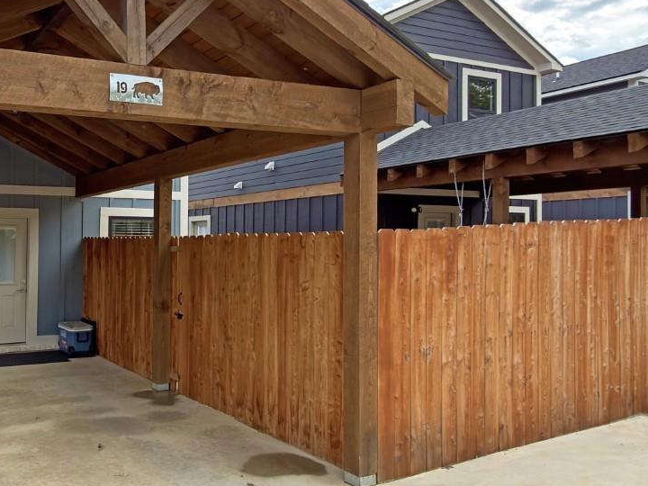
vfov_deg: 49.7
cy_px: 247
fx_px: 524
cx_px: 132
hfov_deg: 58.7
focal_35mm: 28
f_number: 2.2
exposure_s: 1/638
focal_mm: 2.22
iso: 25
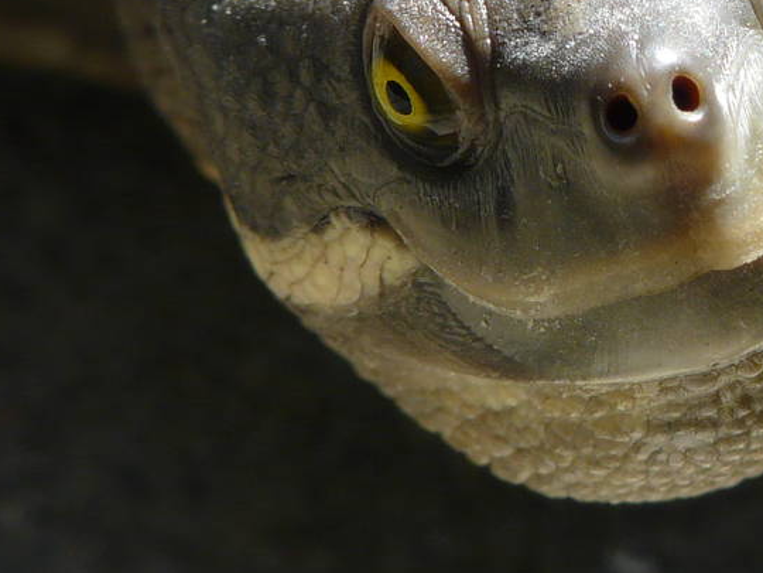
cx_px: 687
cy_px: 58
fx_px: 21601
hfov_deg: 2.0
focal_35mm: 980
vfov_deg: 1.5
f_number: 4
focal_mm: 54.4
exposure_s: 1/250
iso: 100
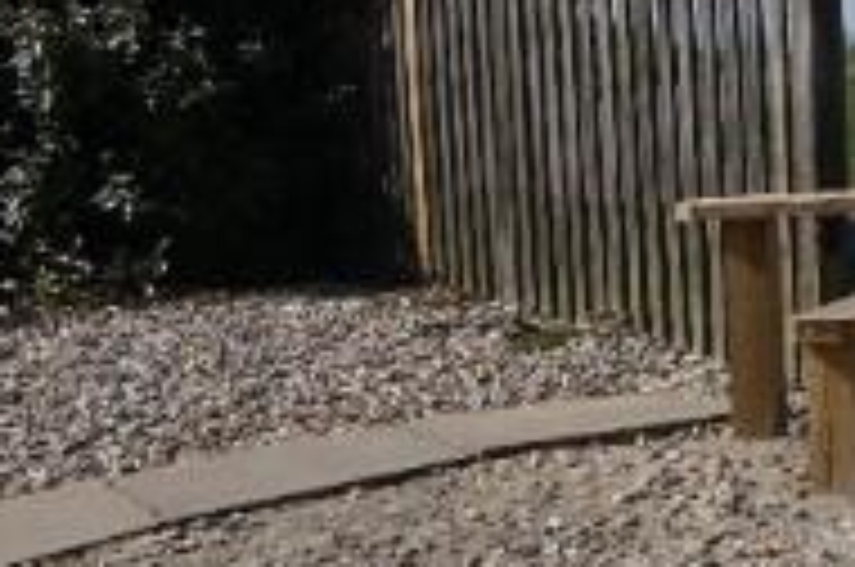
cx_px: 1548
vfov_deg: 16.7
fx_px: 1920
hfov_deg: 19.0
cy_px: 144
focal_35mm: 81
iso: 100
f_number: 11
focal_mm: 10
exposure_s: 1/200
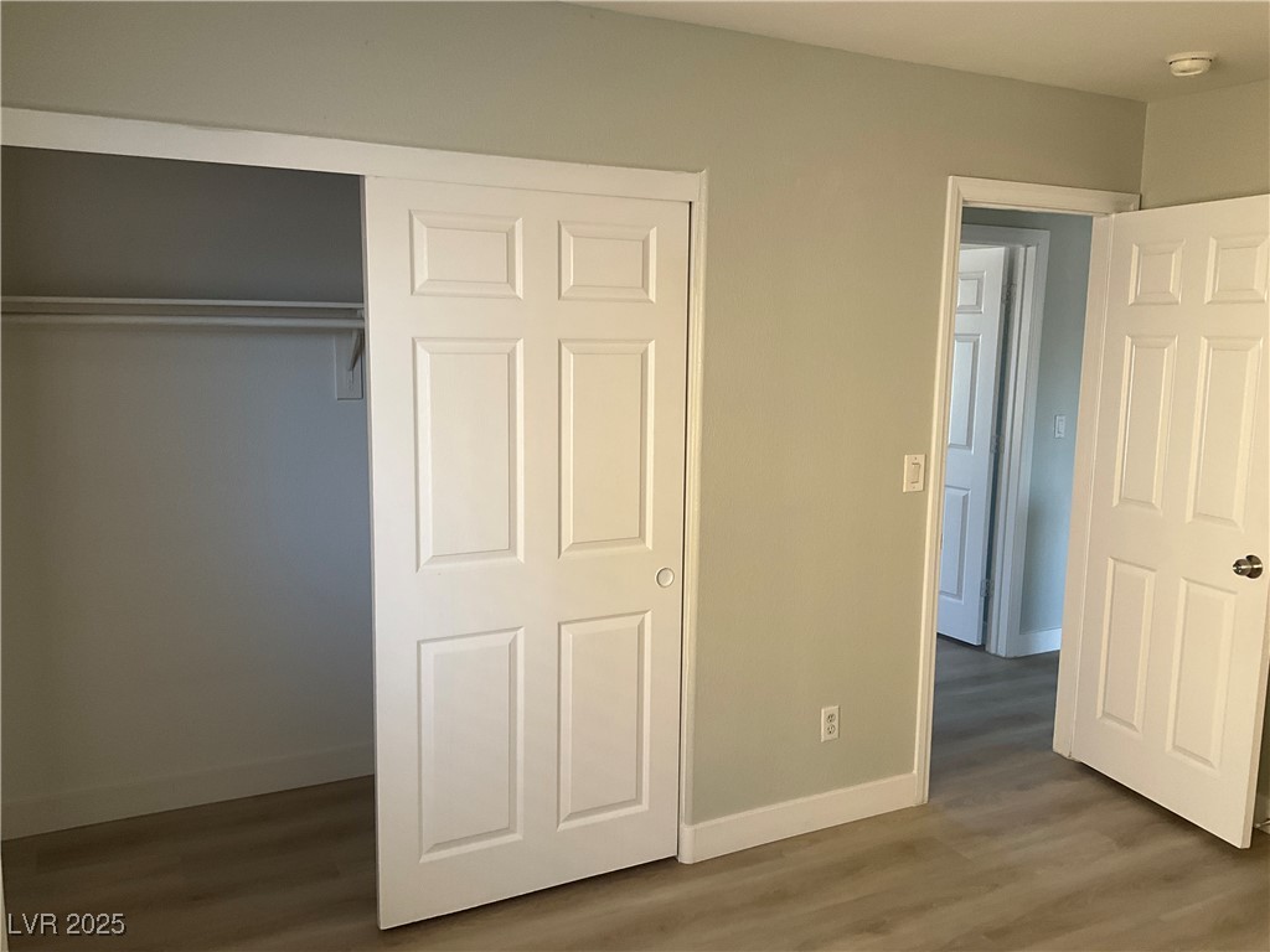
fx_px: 1064
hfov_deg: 61.7
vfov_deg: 48.2
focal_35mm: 29
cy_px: 476
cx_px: 635
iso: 64
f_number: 1.8
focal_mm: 3
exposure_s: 1/107
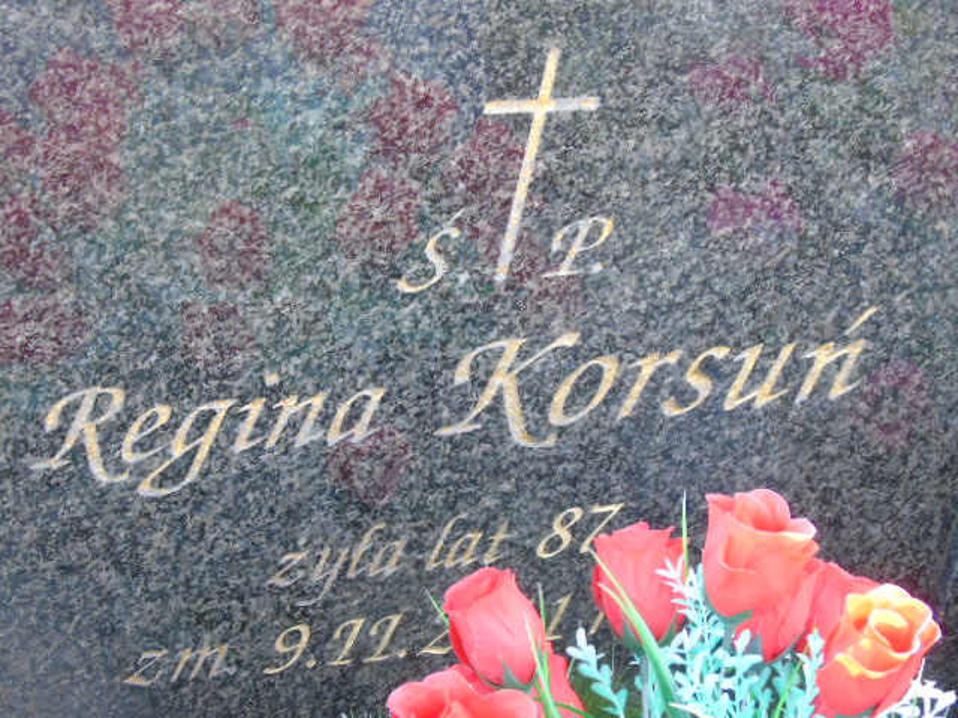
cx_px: 479
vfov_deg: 10.4
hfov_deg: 13.9
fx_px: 3930
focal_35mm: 142
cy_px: 359
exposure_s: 1/100
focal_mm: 25
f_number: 4.7
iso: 400
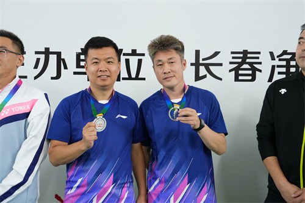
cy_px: 102
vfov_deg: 31.2
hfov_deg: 45.4
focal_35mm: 43
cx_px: 152
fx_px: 364
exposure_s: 1/100
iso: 3200
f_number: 5.6
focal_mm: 43
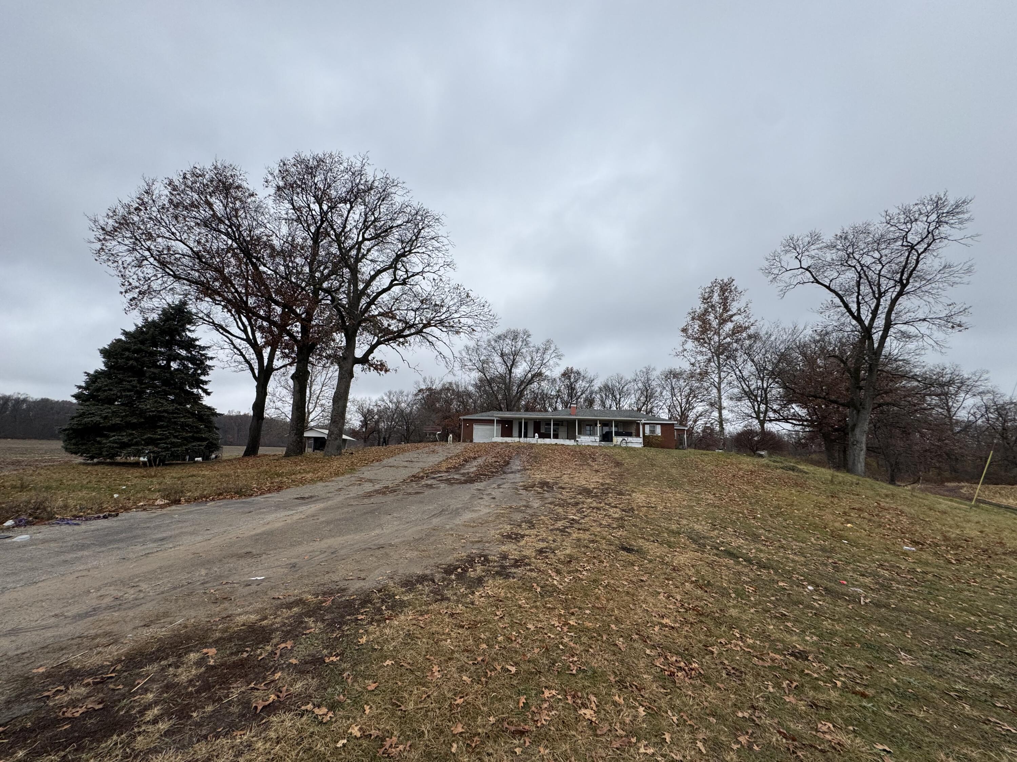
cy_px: 381
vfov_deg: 85.7
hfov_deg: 102.1
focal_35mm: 14
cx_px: 508
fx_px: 411
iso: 40
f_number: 2.2
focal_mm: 2.22
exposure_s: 1/968
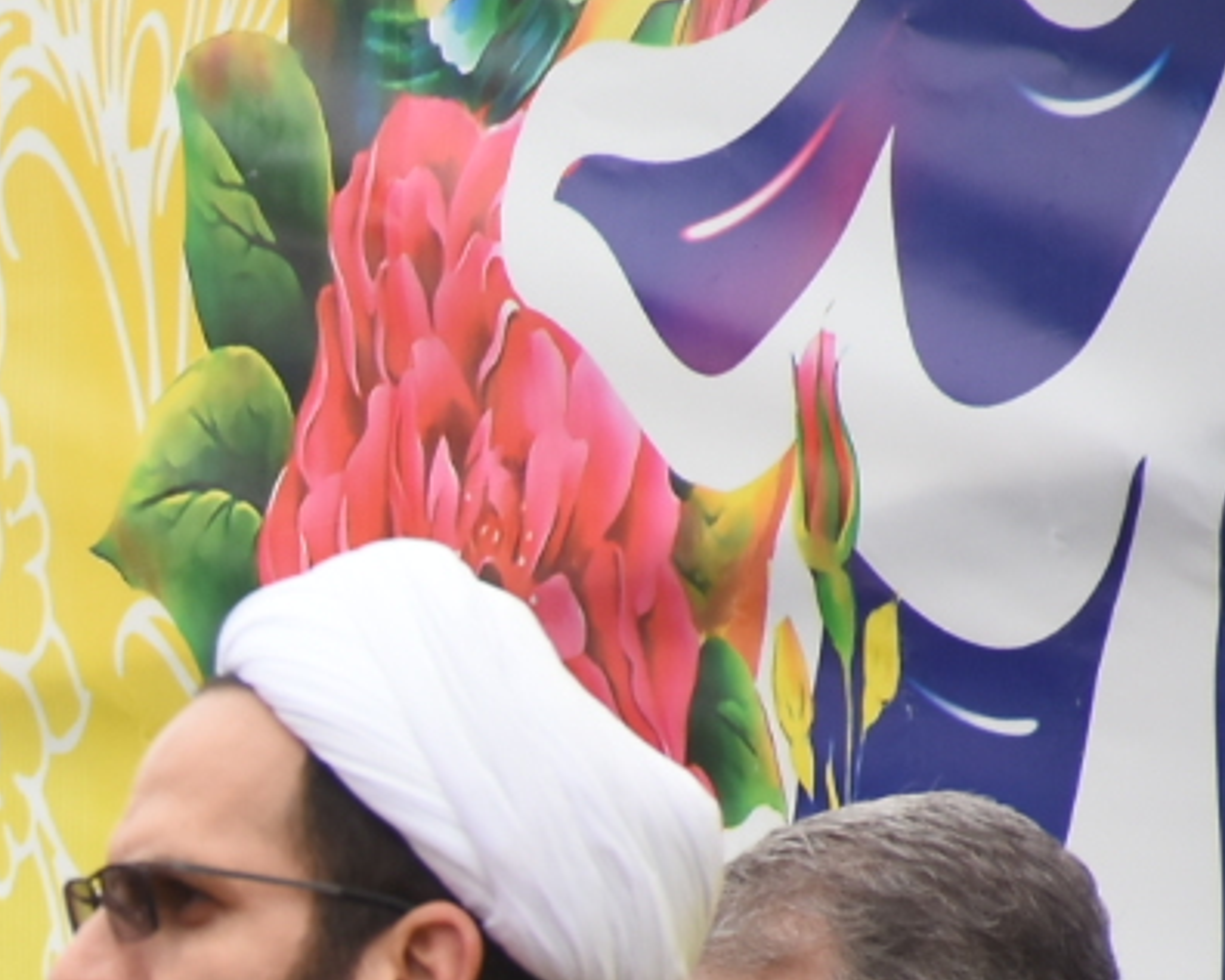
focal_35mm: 806
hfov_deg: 2.4
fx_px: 29229
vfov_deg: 1.9
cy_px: 1506
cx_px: -1064
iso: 320
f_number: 5.6
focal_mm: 140
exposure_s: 1/100
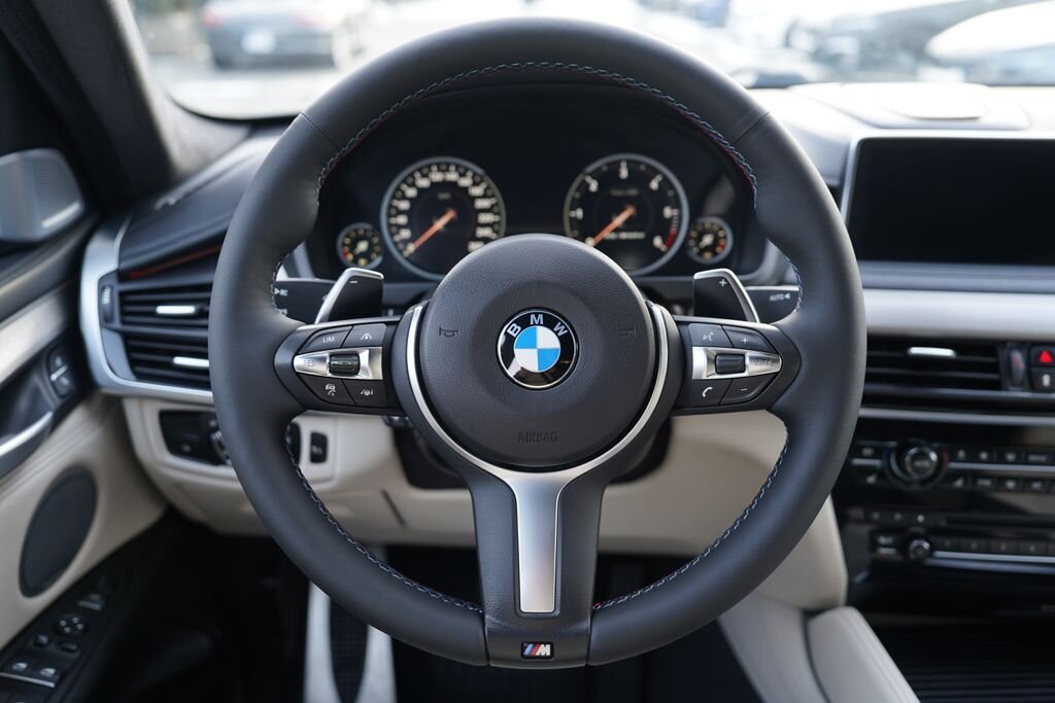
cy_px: 352
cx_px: 528
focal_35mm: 30
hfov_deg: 61.9
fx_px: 879
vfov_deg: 43.6
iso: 160
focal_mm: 30
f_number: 2.8
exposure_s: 1/30
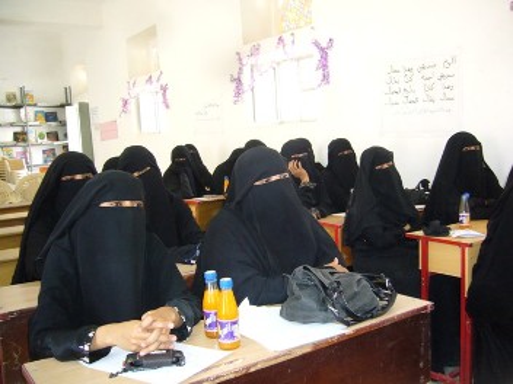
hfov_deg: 52.6
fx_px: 519
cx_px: 256
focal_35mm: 35
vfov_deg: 40.7
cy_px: 192
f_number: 2.8
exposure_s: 1/30
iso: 200
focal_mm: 5.8
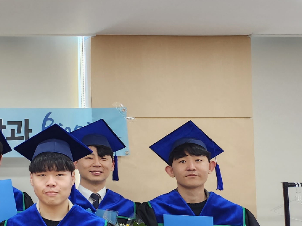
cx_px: -113
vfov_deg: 22.2
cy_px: 150
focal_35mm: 66
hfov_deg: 24.7
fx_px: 576
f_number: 1.8
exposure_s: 1/120
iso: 125
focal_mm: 5.4
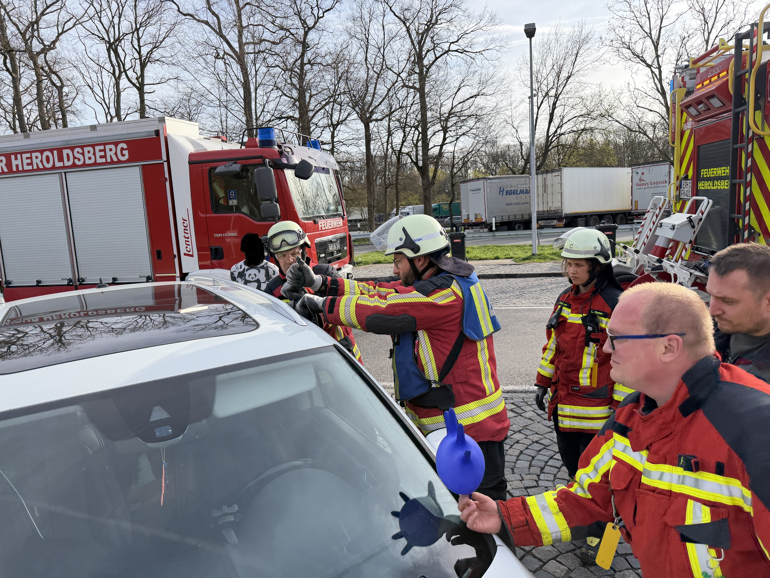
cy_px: 289
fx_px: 534
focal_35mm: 24
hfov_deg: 71.6
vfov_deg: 56.8
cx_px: 385
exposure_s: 1/2299
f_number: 1.78
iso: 100
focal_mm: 6.76
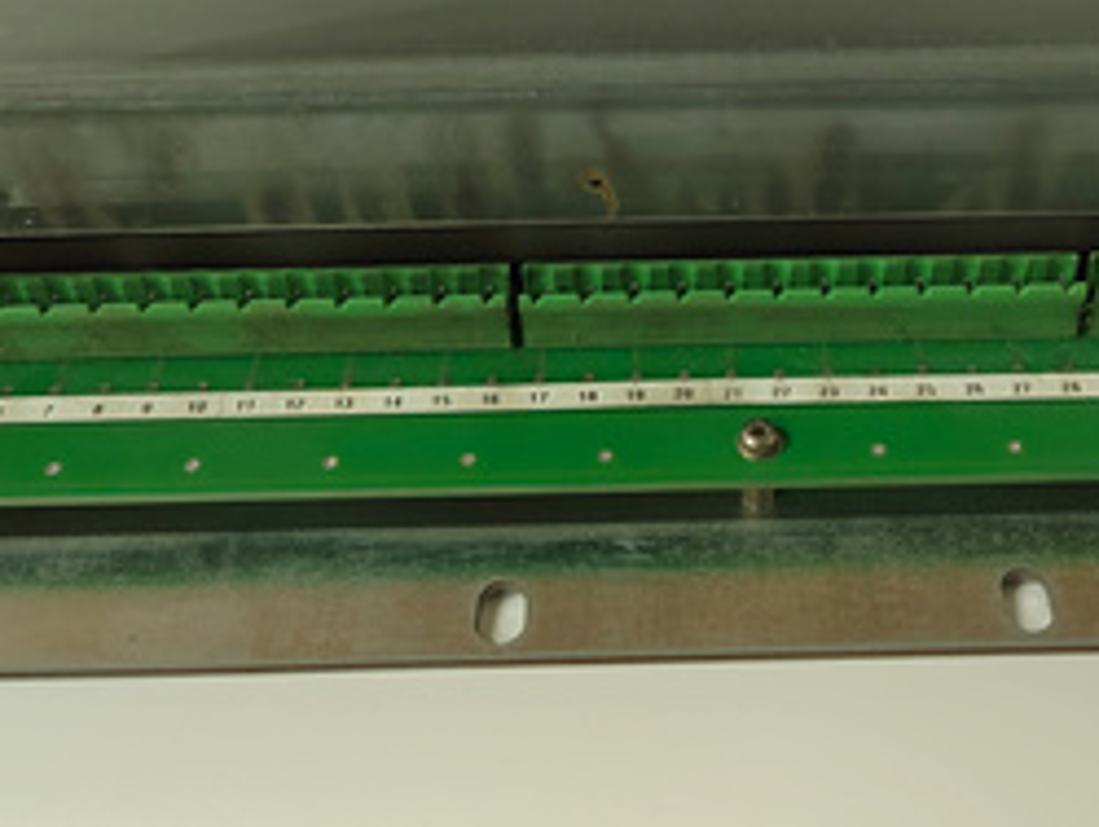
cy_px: 152
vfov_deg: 30.7
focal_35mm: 46
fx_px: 1462
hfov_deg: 40.8
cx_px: 712
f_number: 1.9
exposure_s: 1/100
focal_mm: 5.52
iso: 2275
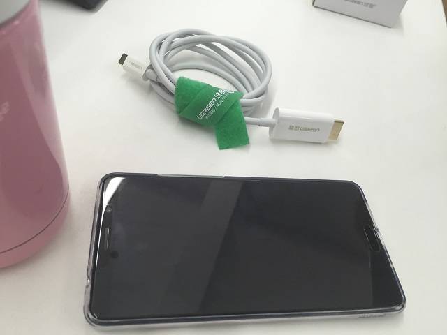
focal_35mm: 29
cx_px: 224
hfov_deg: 61.7
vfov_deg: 48.2
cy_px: 168
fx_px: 374
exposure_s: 1/33
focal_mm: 4.15
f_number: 2.2
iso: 100
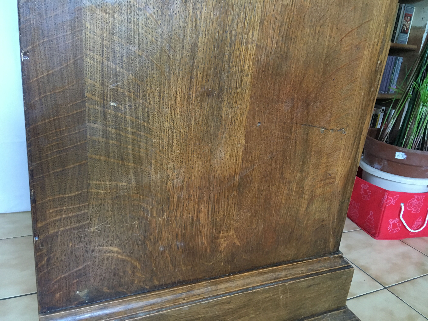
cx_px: 214
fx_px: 359
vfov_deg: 48.2
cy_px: 160
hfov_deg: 61.7
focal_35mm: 29
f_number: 2.2
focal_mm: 4.15
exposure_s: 1/33
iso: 200
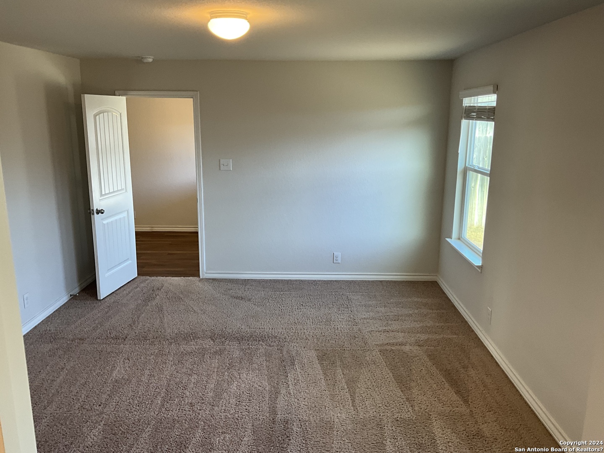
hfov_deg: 61.7
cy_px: 226
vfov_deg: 48.2
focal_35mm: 29
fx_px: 506
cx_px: 302
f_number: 1.8
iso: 40
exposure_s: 1/60
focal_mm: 3
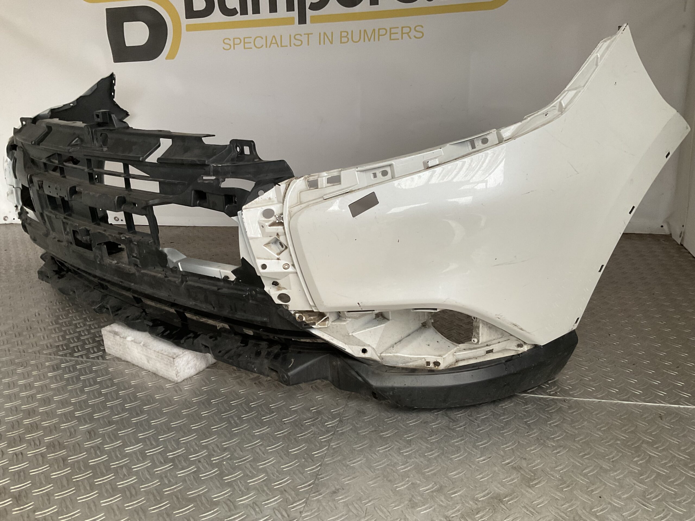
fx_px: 582
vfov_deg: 48.2
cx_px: 348
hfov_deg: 61.7
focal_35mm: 29
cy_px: 260
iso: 100
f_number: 1.8
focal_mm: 3
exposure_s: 1/50
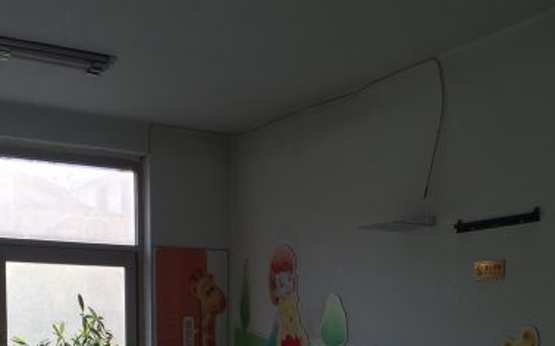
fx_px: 862
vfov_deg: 21.4
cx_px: 293
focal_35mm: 57
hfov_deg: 35.7
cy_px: 396
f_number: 2.2
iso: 32
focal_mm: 4.15
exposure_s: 1/488
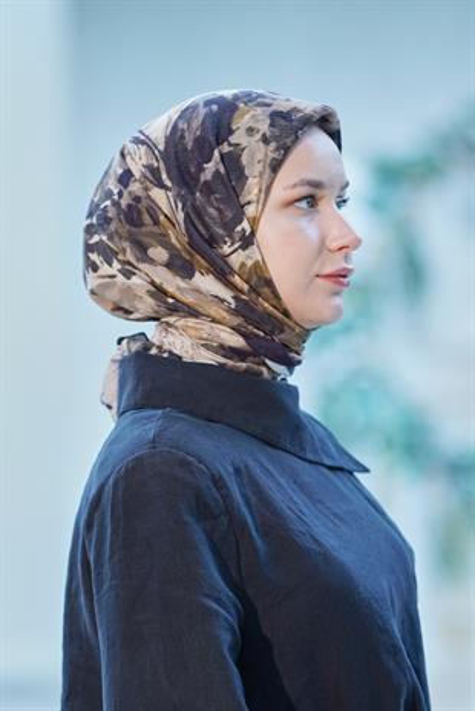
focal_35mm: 142
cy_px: 356
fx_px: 2806
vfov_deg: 14.4
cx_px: 238
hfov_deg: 9.7
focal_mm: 142
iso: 640
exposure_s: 1/200
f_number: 3.5
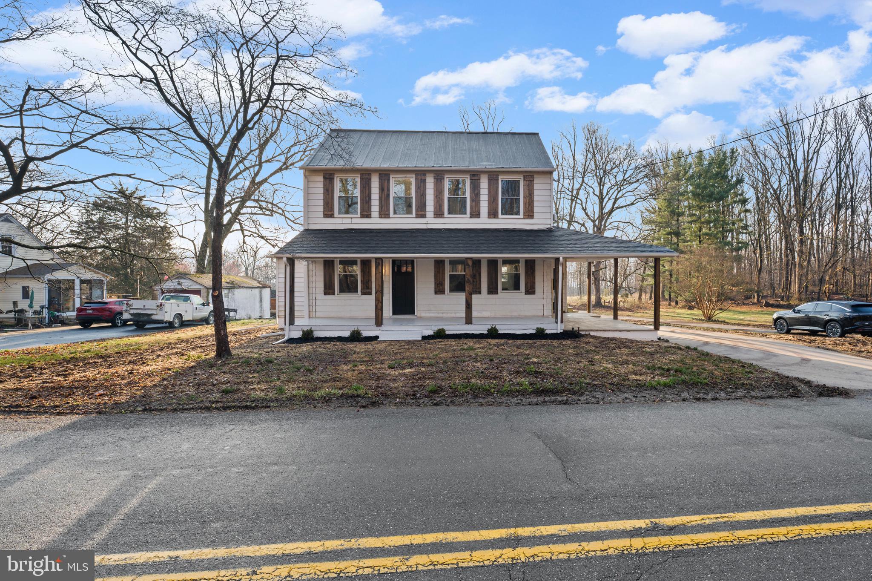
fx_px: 387
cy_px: 290
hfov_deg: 96.8
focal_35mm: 16
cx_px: 436
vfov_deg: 73.7
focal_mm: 16
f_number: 8
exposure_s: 1/125
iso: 125
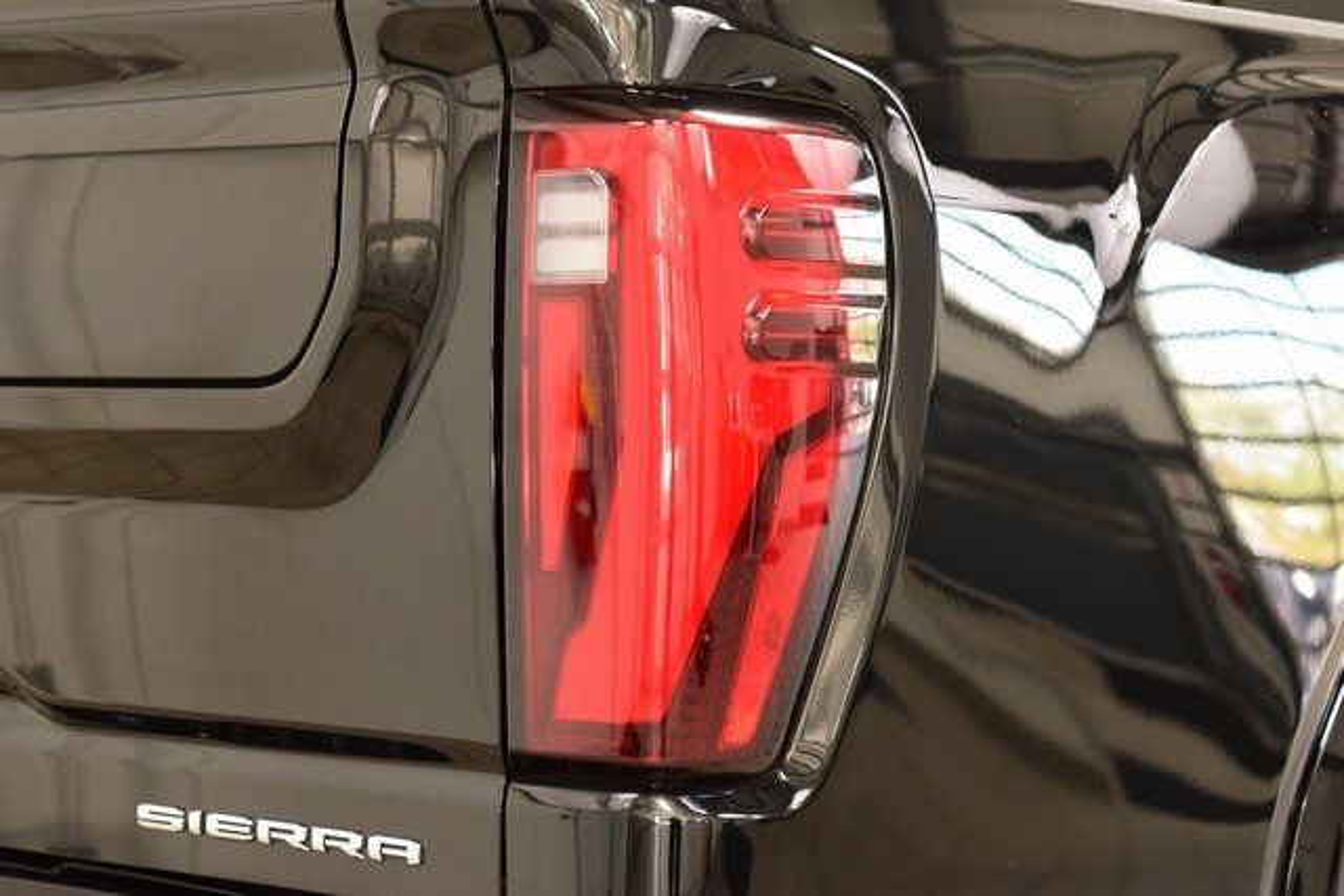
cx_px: 672
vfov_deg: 15.7
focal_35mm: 87
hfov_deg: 23.4
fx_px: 3249
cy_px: 448
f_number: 4
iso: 1600
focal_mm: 58
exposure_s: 1/30
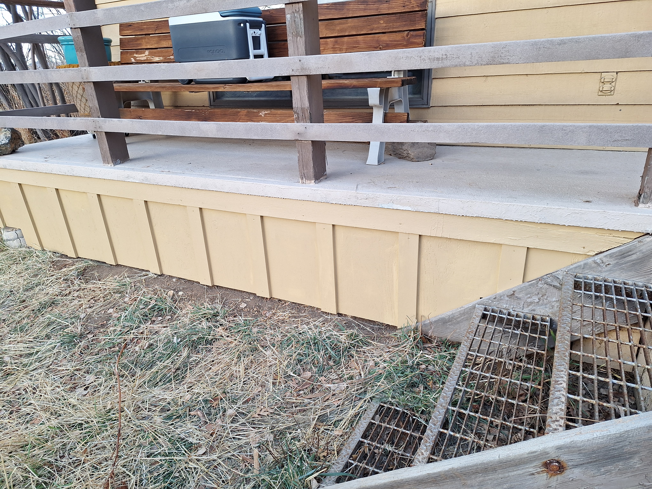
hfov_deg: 73.9
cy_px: 244
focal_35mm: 23
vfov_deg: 58.9
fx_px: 433
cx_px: 326
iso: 50
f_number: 1.8
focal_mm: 5.54
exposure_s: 1/120
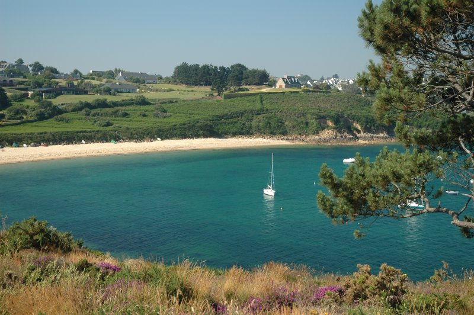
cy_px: 158
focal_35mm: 57
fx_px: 750
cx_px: 237
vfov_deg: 23.7
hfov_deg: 35.1
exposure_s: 1/160
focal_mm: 38
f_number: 5
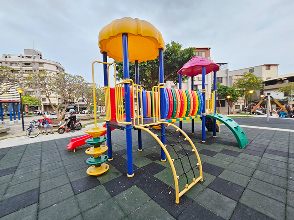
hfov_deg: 106.2
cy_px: 110
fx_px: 110
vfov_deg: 89.9
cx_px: 147
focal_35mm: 13
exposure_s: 1/60
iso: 125
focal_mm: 2.2
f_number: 2.2
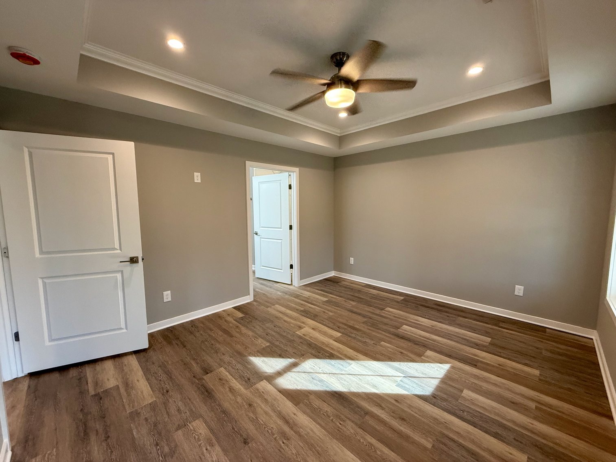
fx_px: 249
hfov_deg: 102.1
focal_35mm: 14
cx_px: 308
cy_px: 231
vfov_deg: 85.7
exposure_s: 1/120
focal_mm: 2.22
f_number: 2.2
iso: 250
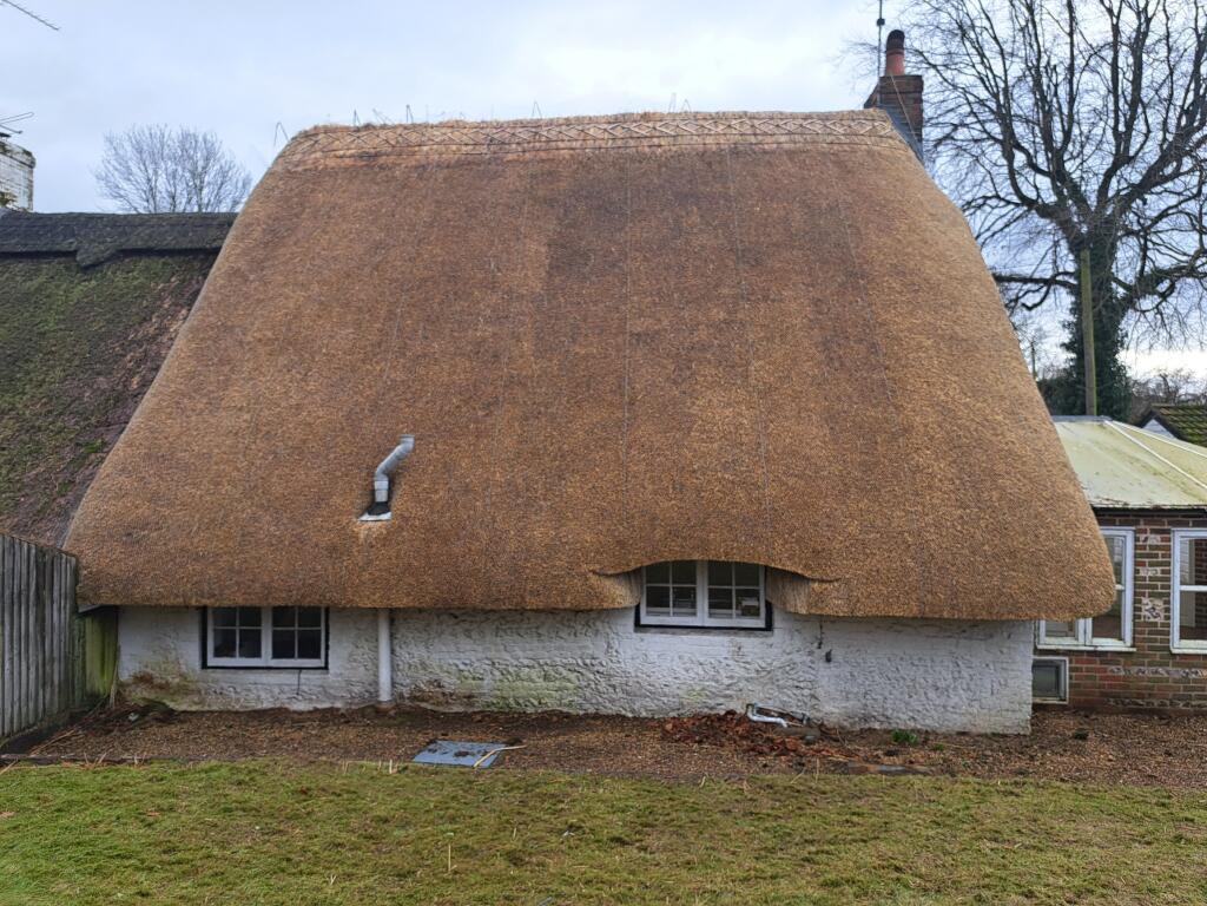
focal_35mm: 24
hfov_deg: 71.6
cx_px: 604
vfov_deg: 56.8
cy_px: 453
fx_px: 837
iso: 50
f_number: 1.8
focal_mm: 5.23
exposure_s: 1/188
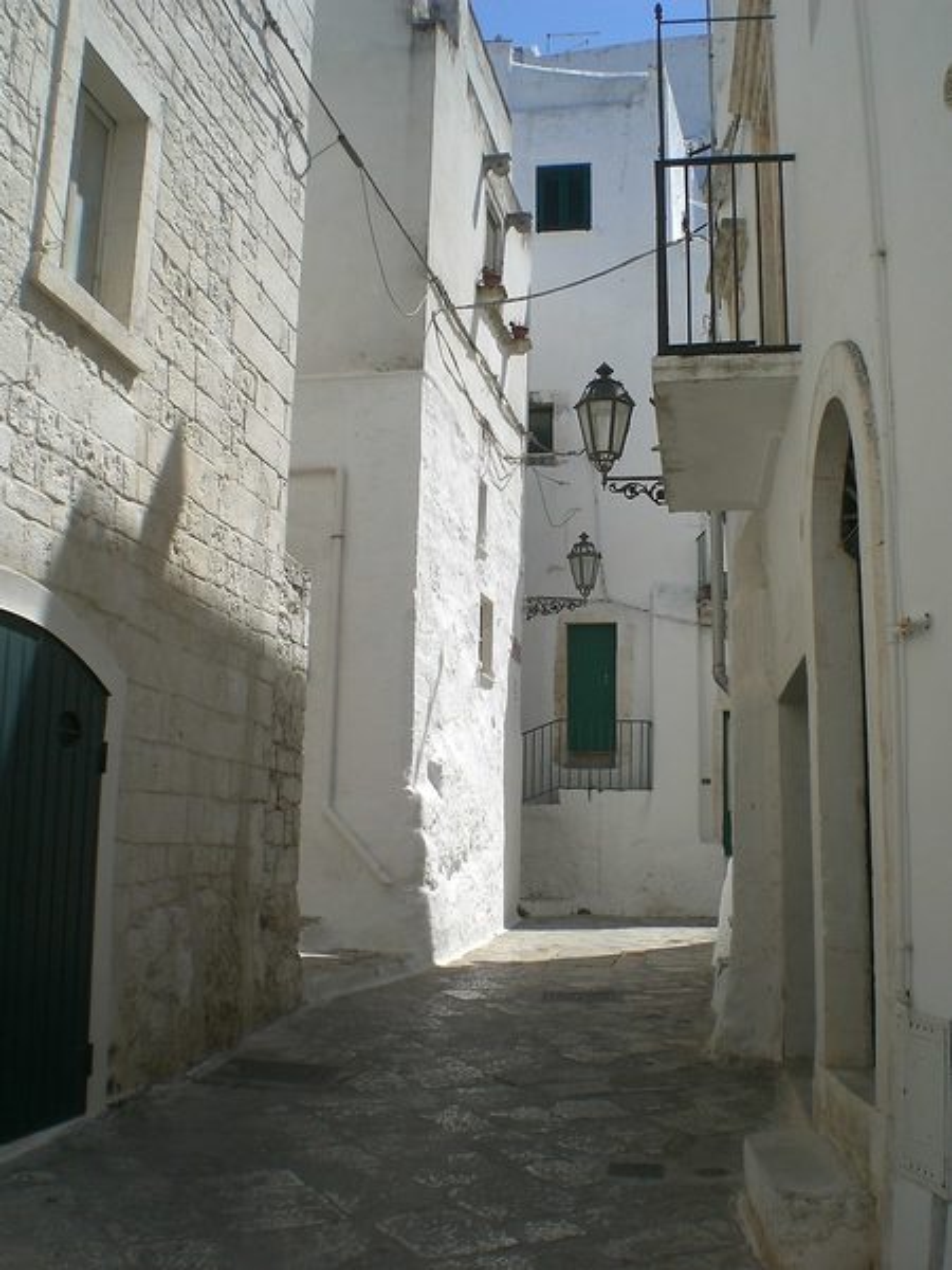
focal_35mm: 38
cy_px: 635
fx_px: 1393
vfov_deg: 49.0
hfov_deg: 37.7
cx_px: 476
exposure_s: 1/640
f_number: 4.4
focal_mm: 6.3
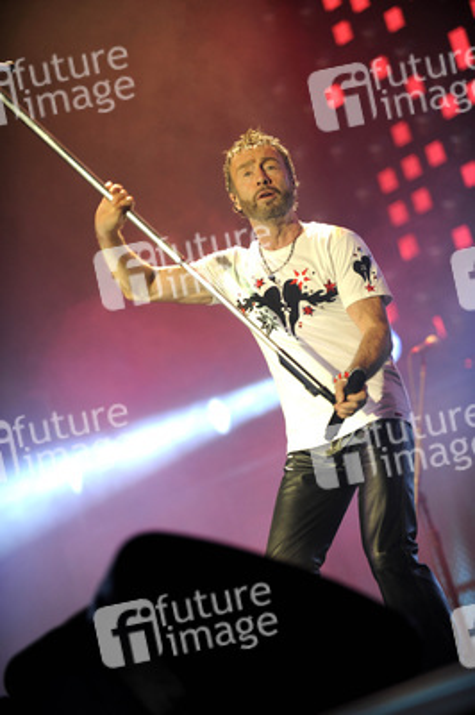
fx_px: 2676
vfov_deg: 15.2
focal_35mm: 135
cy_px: 358
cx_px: 238
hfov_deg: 10.1
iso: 1000
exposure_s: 1/320
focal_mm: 135
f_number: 3.5
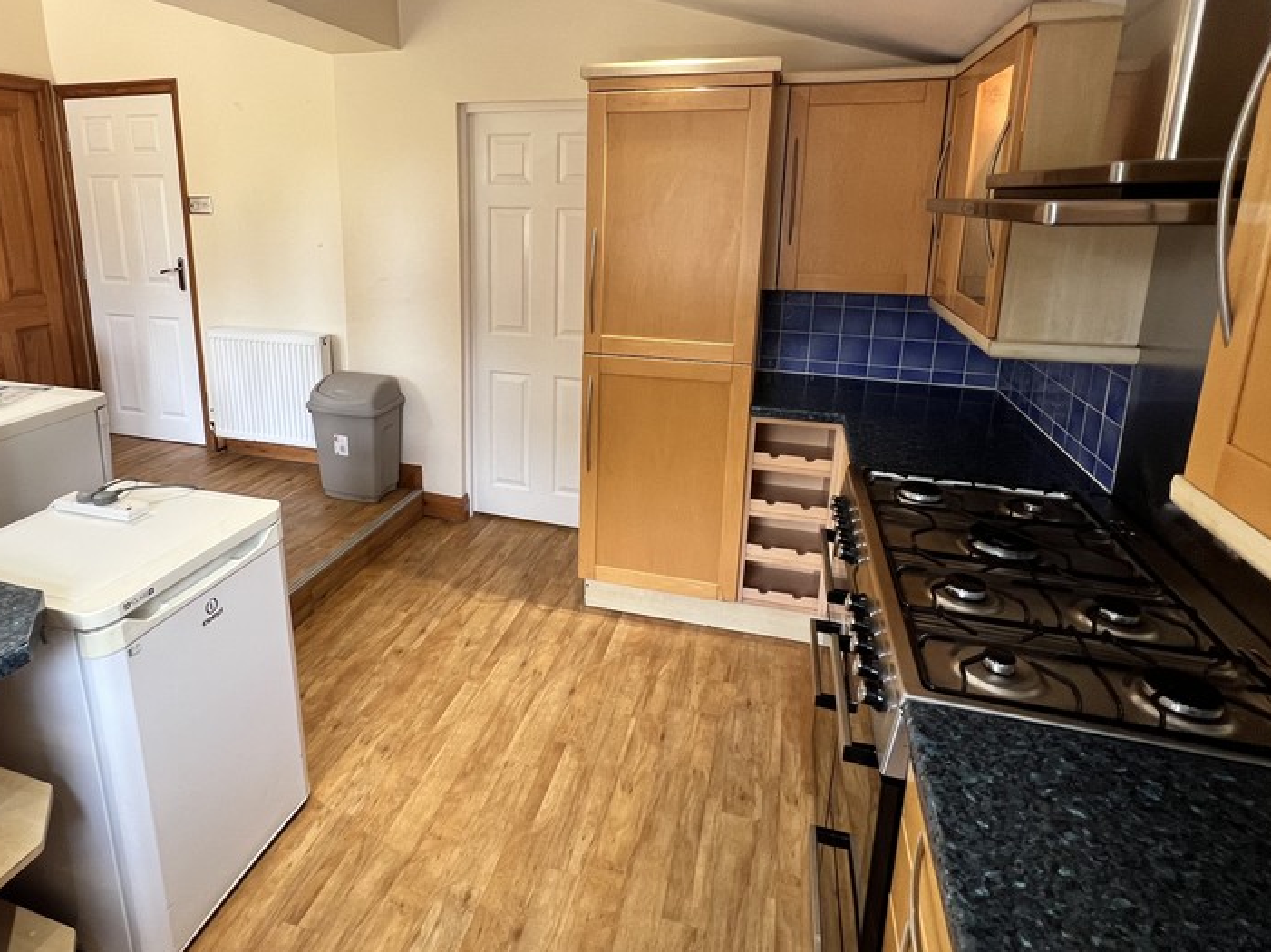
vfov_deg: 67.9
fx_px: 697
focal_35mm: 19
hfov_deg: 84.3
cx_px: 555
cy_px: 375
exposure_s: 1/99
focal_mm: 1.57
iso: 125
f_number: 1.8
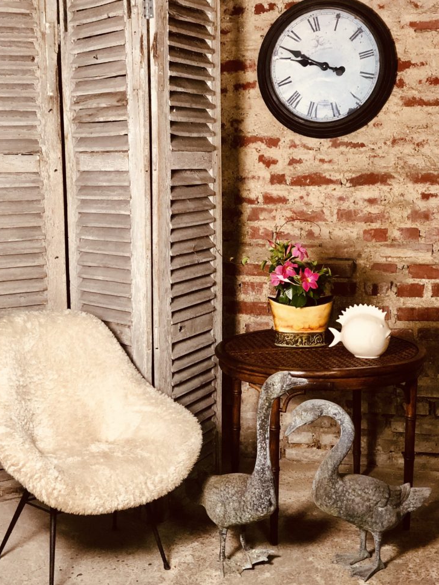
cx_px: 216
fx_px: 930
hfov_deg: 26.6
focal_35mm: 55
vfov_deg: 34.9
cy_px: 306
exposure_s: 1/17
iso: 160
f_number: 2.4
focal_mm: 6
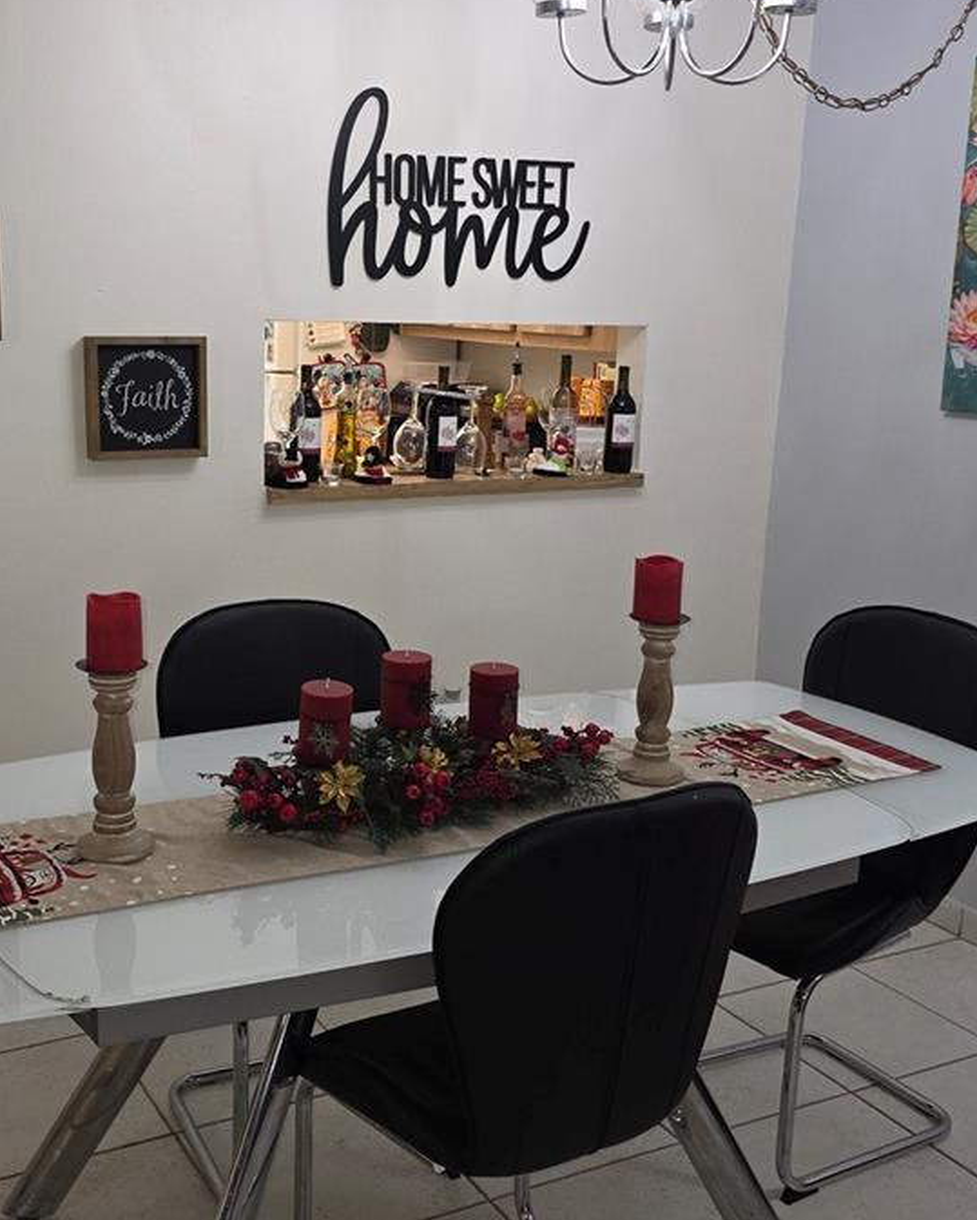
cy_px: 582
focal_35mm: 40
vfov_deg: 45.8
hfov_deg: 37.1
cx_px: 348
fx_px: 1445
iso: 100
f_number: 1.7
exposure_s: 1/40
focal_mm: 6.3
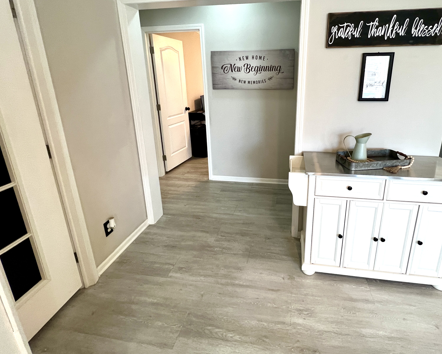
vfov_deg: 76.2
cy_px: 143
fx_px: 222
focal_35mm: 17
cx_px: 257
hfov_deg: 88.9
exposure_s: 1/60
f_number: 1.8
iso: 160
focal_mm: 1.57
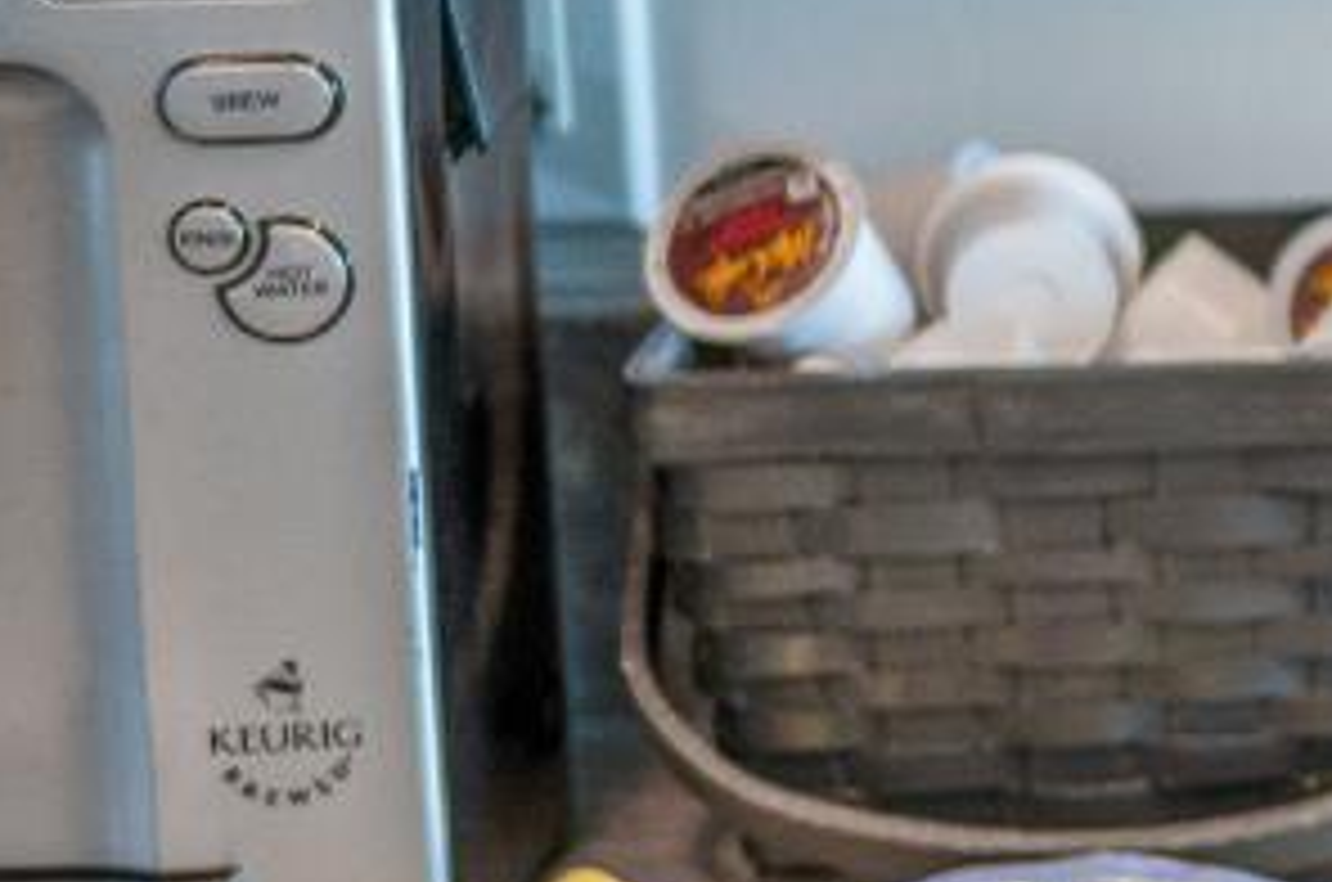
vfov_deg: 6.7
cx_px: 3006
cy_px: 205
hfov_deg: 9.3
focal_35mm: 203
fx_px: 7495
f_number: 2.5
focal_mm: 40
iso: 500
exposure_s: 1/60
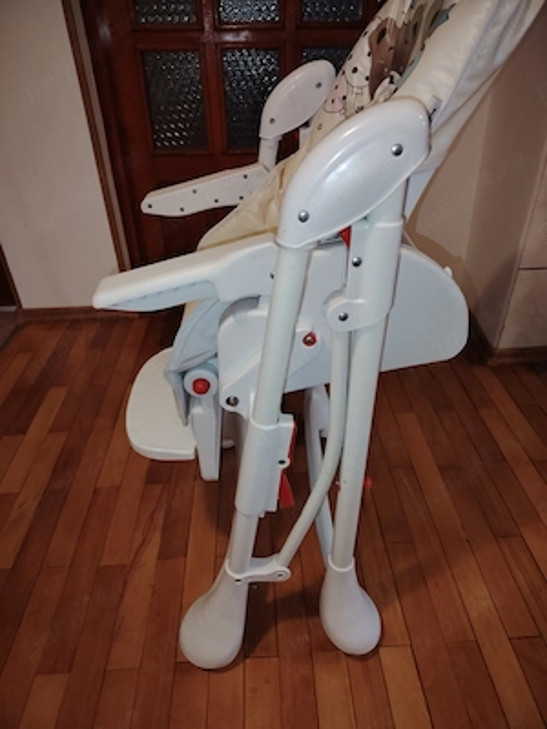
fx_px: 506
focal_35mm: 24
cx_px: 274
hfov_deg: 56.8
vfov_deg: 71.6
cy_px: 364
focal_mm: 5.25
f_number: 1.75
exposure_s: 1/33.3
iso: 2041
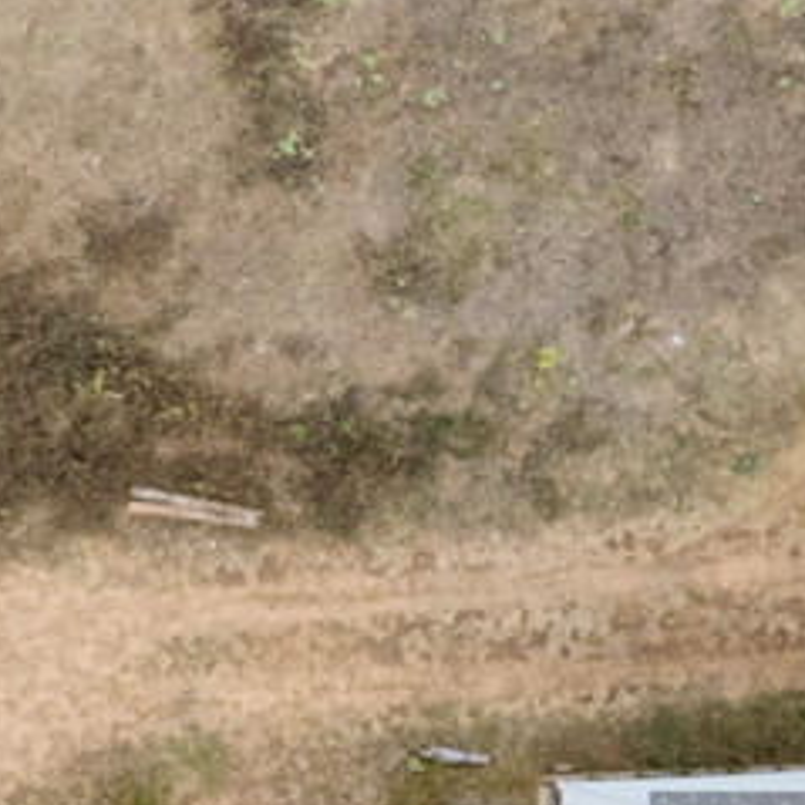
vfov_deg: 13.7
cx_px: -1770
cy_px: 138
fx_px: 3341
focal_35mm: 127
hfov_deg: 9.7
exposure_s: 1/240
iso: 100
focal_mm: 8.38
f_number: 2.8
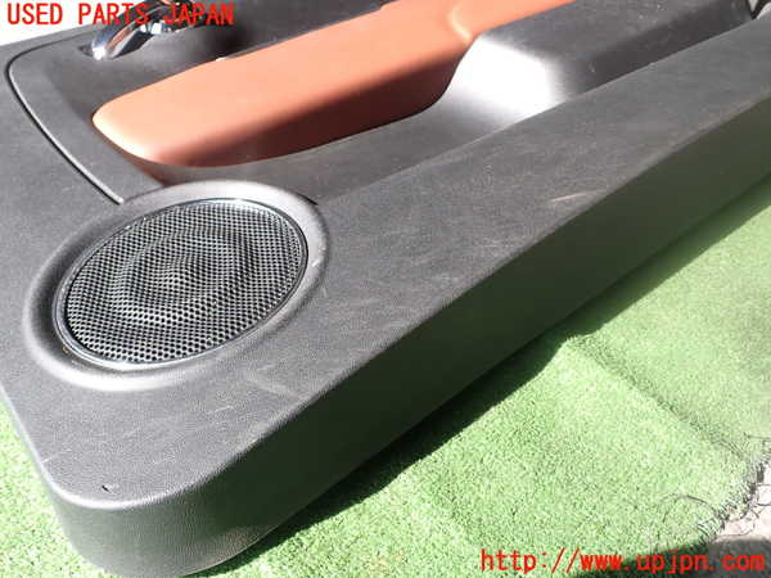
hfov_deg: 60.0
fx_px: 668
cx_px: 386
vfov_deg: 46.8
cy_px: 289
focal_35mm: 30
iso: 100
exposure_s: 1/160
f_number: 3.2
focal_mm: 5.4
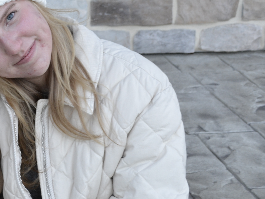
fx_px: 658
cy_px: 25
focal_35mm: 86
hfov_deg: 21.2
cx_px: -51
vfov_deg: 17.0
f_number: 4.5
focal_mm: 24
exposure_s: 1/30
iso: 400
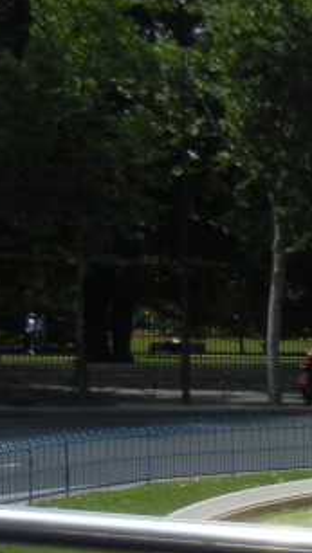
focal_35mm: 109
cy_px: 427
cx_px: 750
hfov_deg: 9.8
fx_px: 1601
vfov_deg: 19.5
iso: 160
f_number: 7
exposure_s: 1/320
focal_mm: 5.4
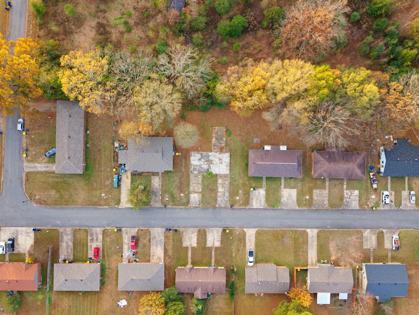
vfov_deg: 54.9
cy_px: 163
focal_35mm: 25
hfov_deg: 69.4
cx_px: 214
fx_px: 303
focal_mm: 8.67
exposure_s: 1/15
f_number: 1.8
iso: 720
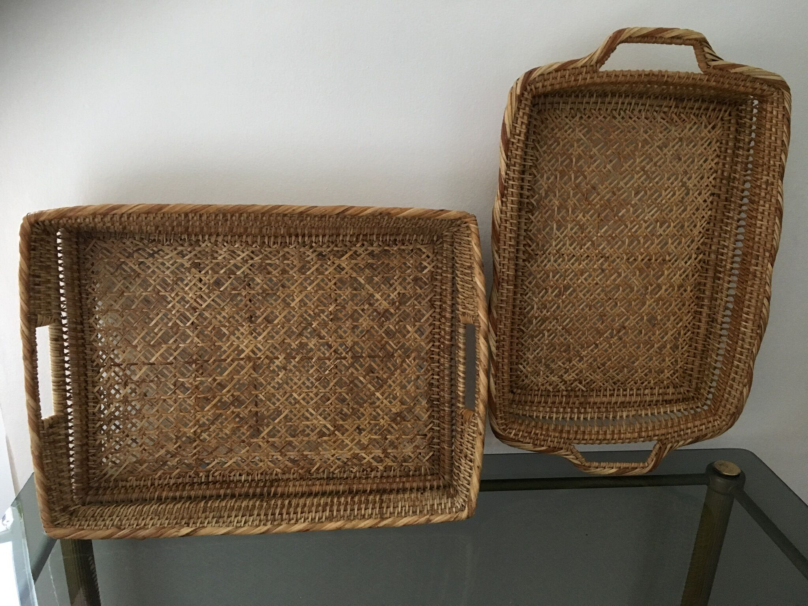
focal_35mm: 29
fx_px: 677
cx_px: 404
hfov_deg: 61.7
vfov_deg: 48.2
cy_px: 303
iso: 200
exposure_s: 1/20
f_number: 2.2
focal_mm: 4.15
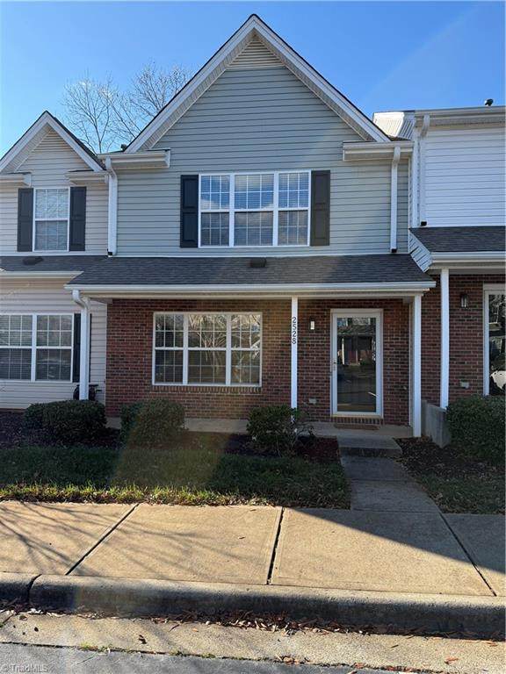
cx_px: 253
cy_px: 337
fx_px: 468
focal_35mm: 24
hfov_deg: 56.8
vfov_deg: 71.6
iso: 100
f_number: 1.78
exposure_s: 1/2299
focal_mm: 6.76
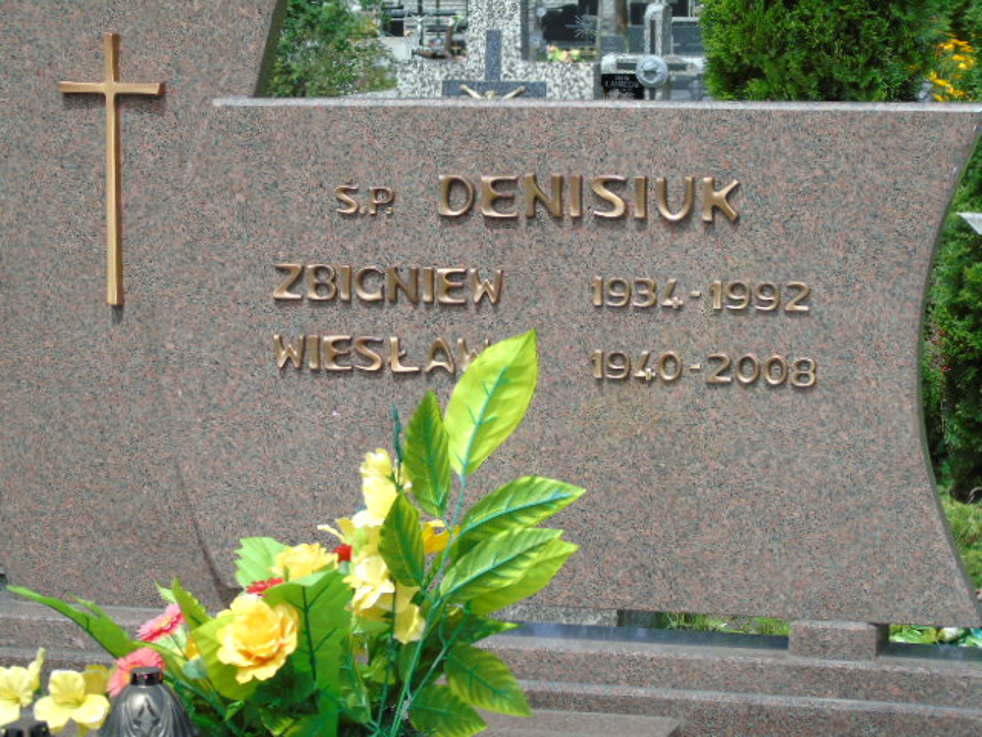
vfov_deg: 13.7
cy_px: 368
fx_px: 3064
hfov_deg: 18.2
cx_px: 491
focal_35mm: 108
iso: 80
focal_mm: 19
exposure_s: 1/400
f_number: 4.4
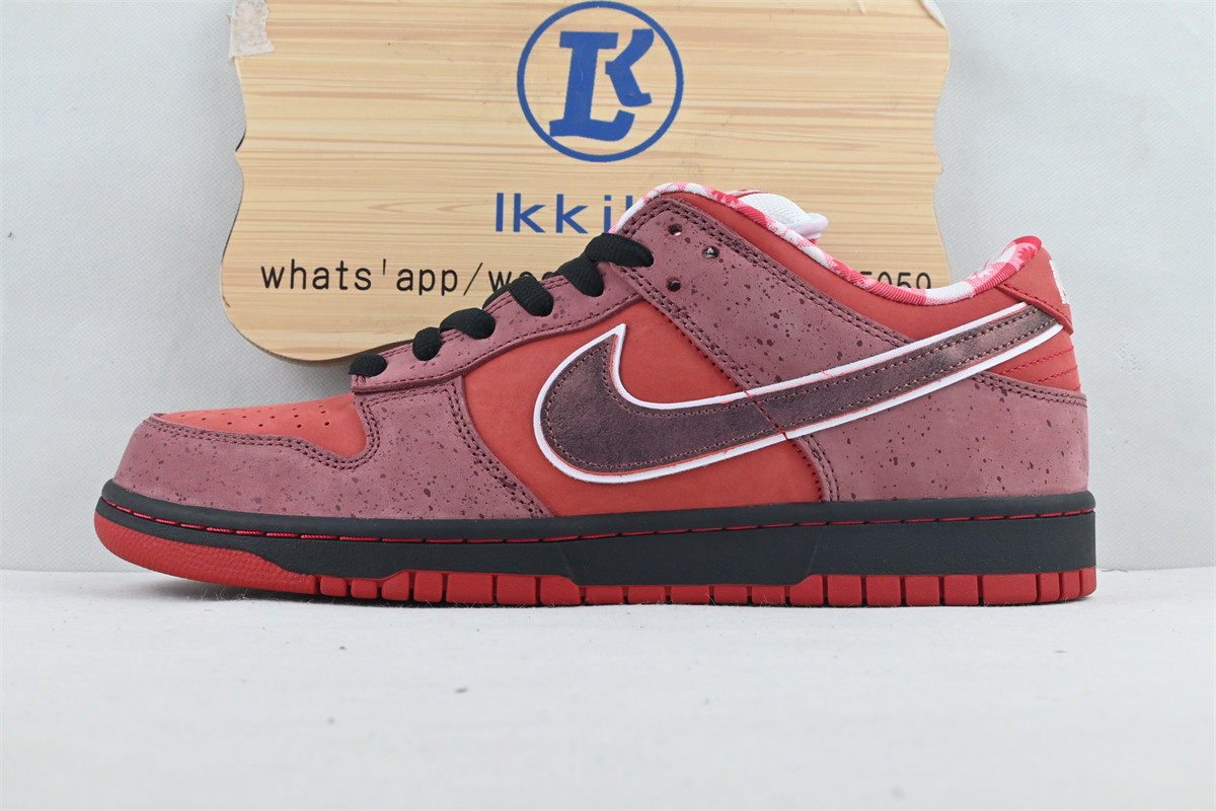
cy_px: 406
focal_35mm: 46
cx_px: 608
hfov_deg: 43.0
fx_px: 1545
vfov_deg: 29.4
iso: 1000
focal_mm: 30.5
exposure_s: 1/160
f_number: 10
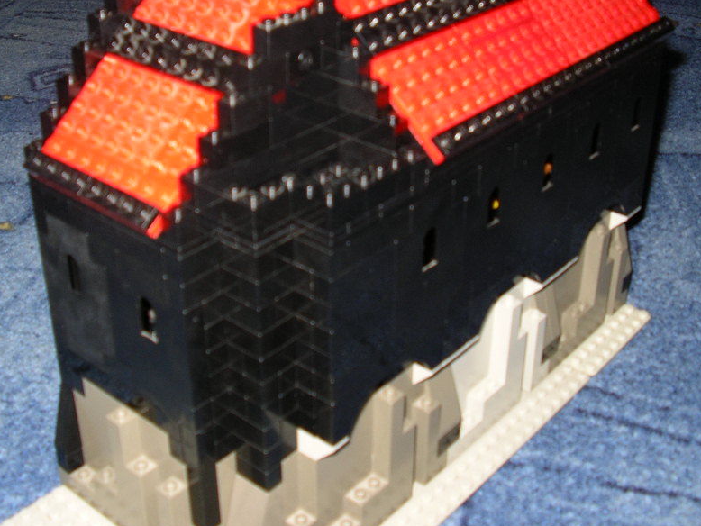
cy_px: 199
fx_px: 1013
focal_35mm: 50
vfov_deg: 29.0
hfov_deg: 38.2
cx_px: 351
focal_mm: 5.8
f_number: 2.9
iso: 50
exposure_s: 1/60
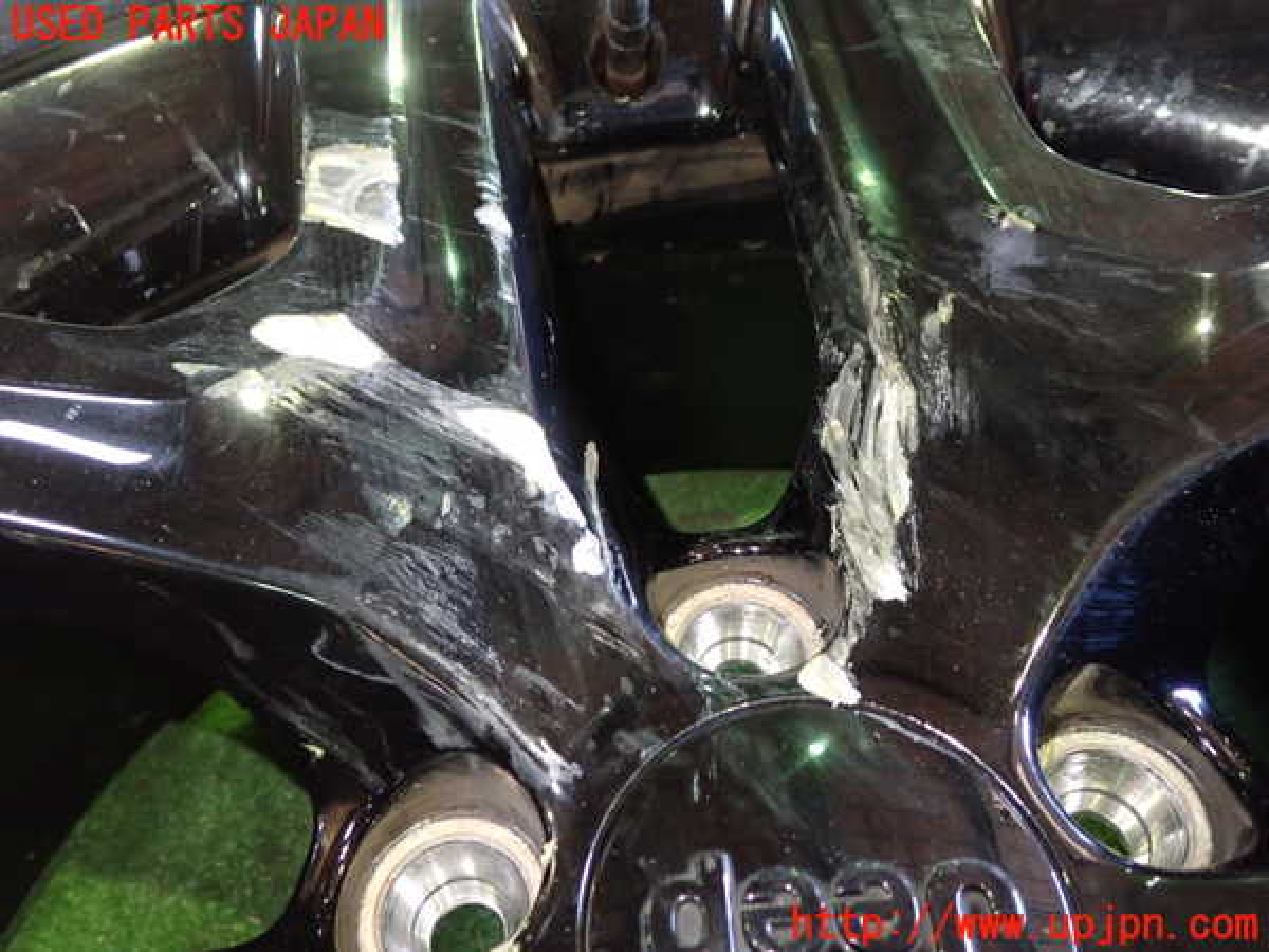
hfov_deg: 60.0
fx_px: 1100
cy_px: 476
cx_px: 634
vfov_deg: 46.8
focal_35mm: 30
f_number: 2.3
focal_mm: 5.4
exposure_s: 1/25
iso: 800
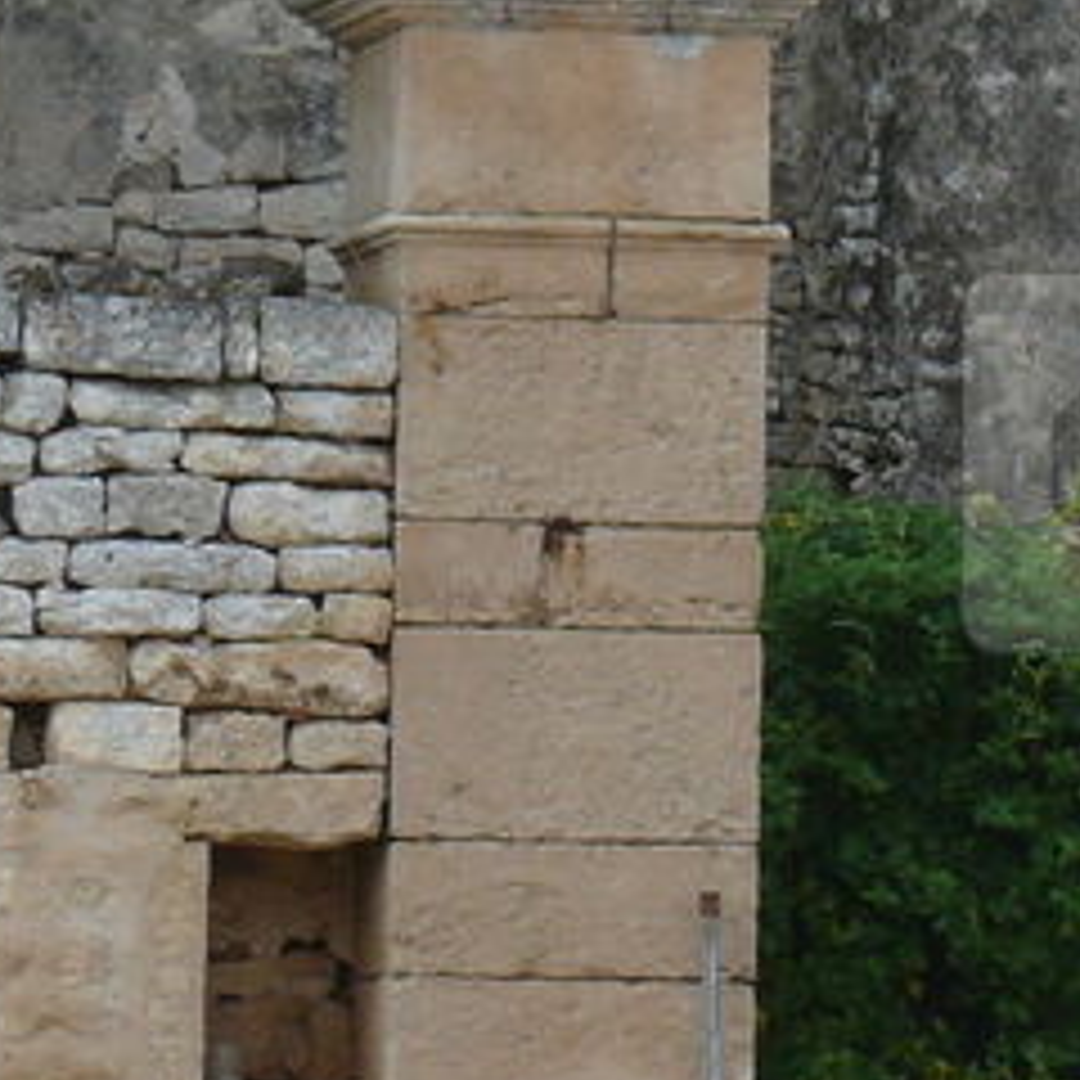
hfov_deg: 3.9
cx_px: 1768
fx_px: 15778
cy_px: 464
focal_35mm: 447
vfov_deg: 3.9
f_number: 5.6
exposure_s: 1/200
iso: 100
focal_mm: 21.3
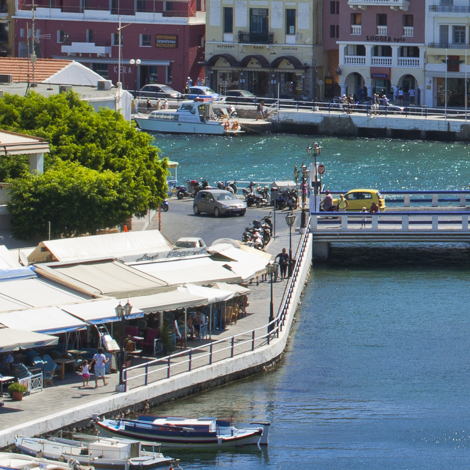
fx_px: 3241
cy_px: -9
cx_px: 793
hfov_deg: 8.1
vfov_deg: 8.2
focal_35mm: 211
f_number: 11
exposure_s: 1/160
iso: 100
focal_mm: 40
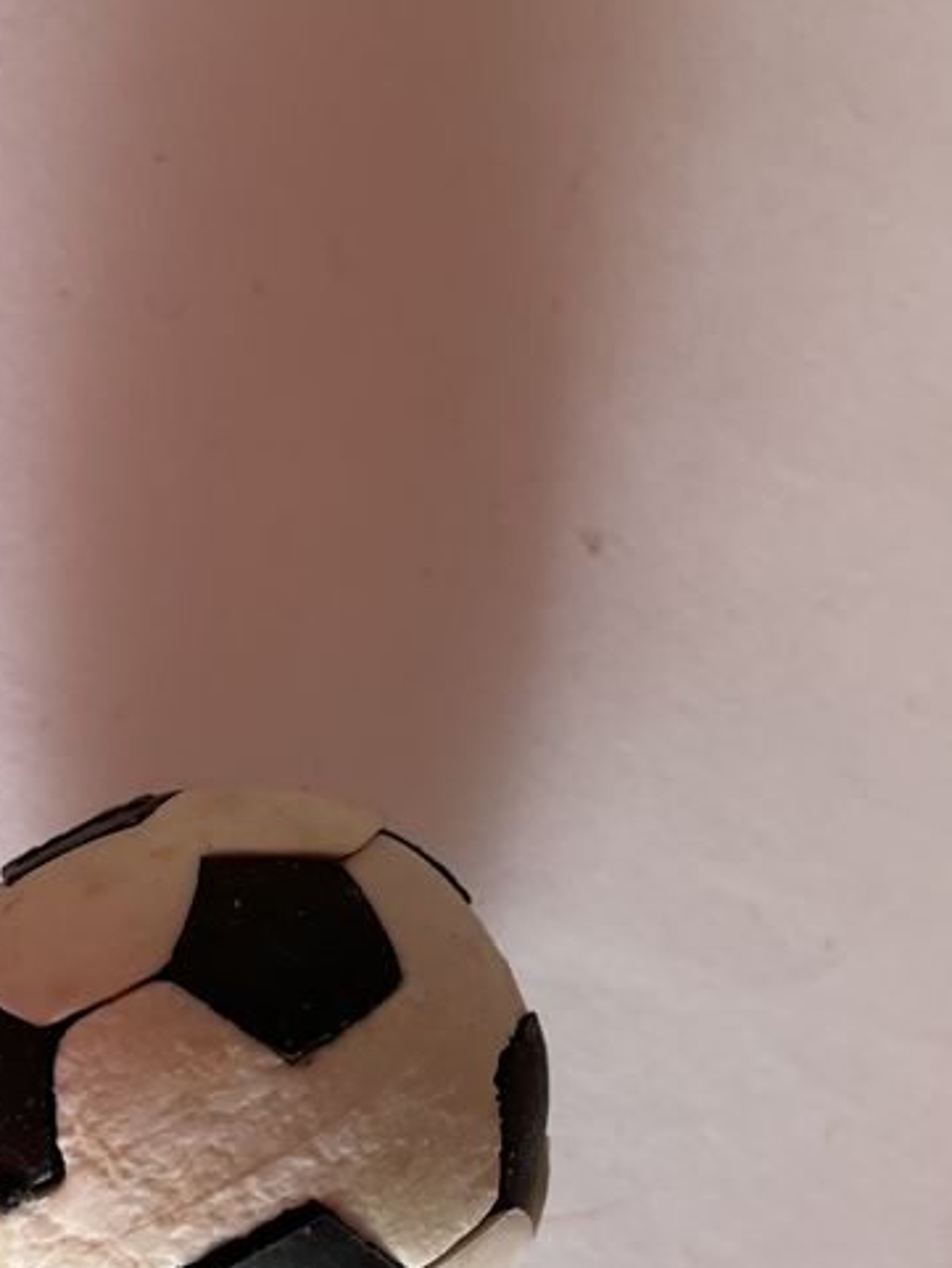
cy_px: 957
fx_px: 1979
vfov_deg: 34.7
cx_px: 485
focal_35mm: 54
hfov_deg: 27.0
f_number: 1.6
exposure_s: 1/121
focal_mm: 4.2
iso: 125
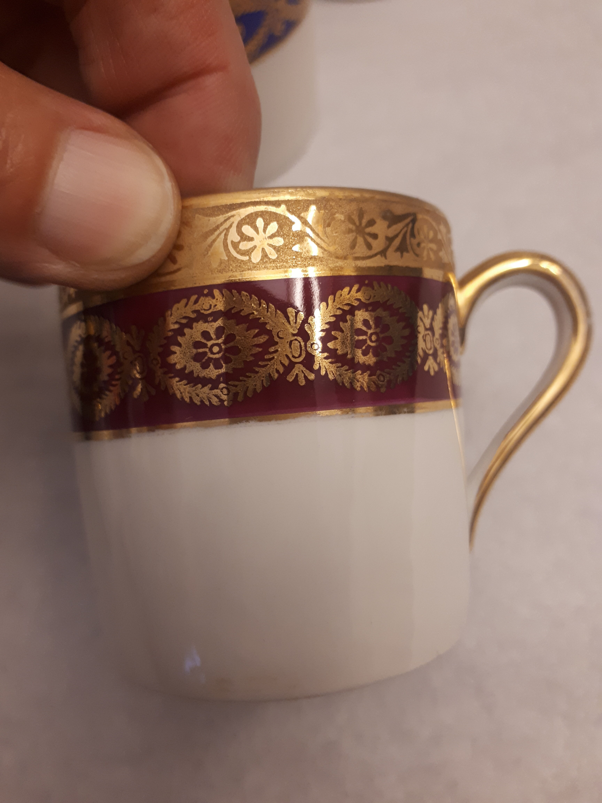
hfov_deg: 51.4
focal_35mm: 27
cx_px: 301
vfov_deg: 65.3
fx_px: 626
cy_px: 402
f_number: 1.9
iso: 200
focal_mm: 3.6
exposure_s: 1/33
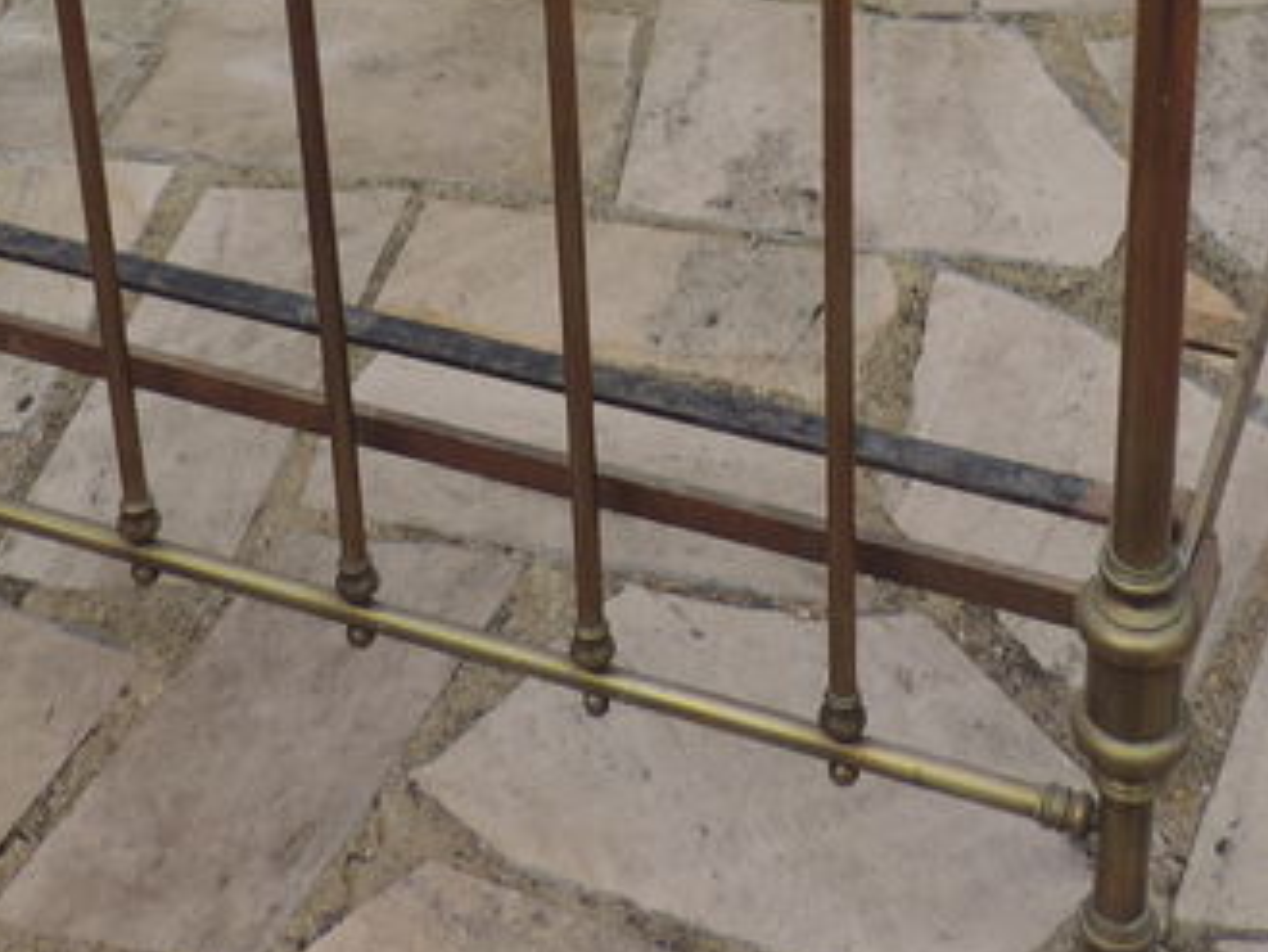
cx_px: 609
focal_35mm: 73
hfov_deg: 26.7
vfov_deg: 18.5
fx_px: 2675
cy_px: -358
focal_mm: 4.3
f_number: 3
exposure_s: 1/250
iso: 80
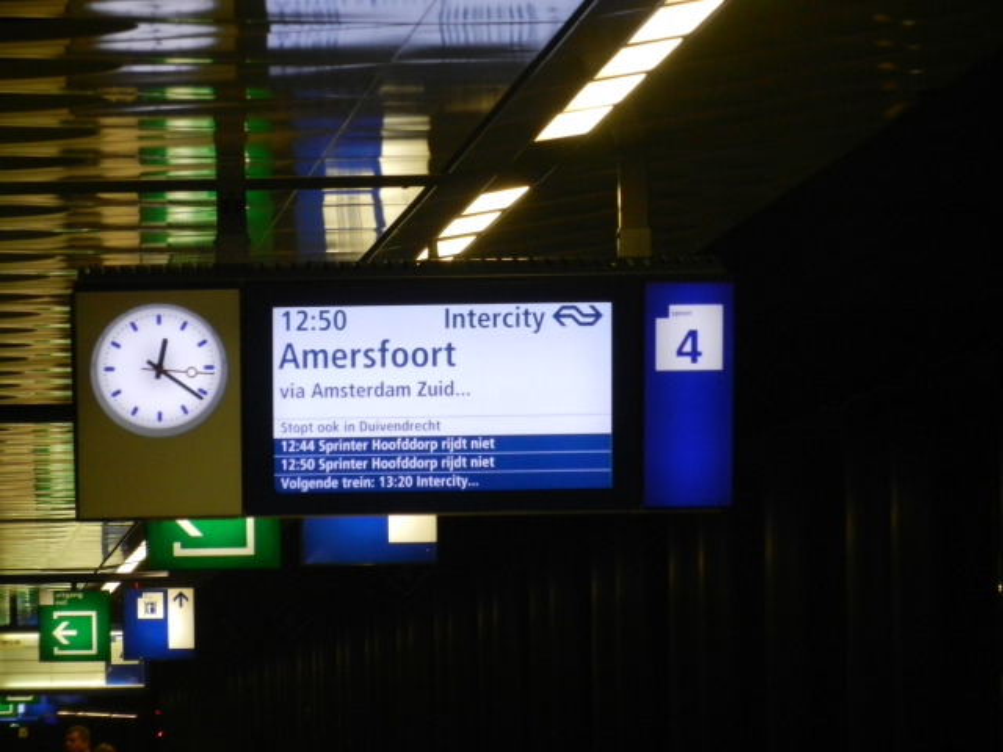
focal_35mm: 338
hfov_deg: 5.9
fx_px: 9794
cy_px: 376
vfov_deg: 4.4
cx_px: 502
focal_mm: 60.8
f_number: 5.3
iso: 640
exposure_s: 1/60
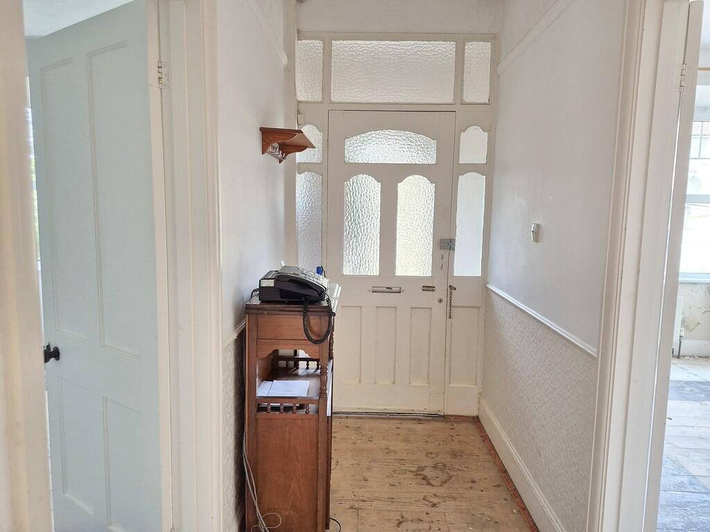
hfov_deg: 73.9
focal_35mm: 23
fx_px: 472
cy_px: 266
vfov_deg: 58.9
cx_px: 355
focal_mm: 5.4
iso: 160
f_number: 1.8
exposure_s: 1/180
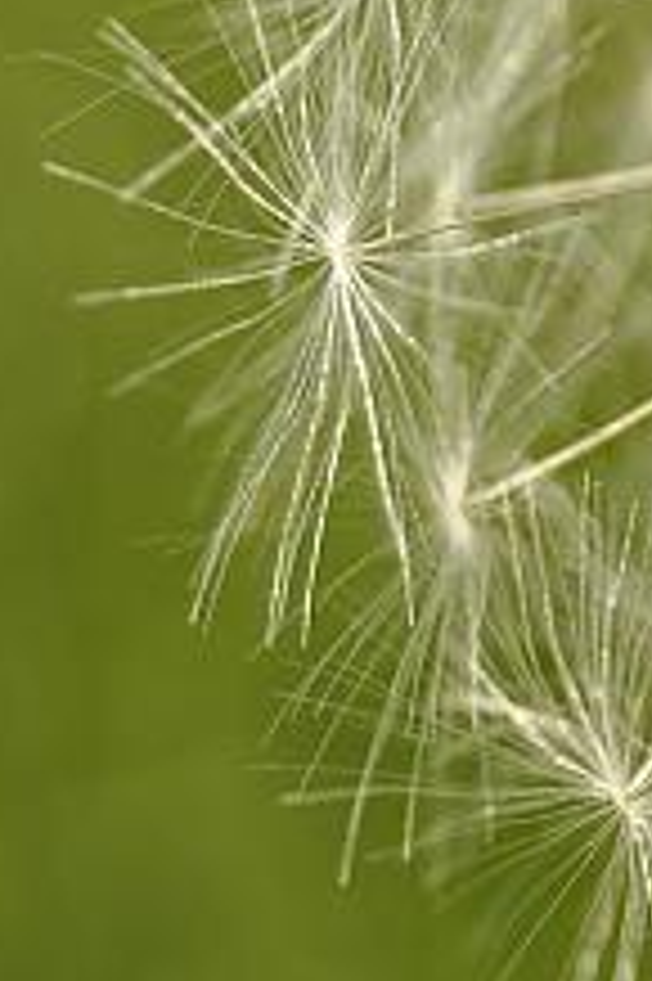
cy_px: -94
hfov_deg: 6.0
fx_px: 6122
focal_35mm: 225
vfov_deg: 9.1
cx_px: 1210
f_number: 5.6
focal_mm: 32
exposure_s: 1/800
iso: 200
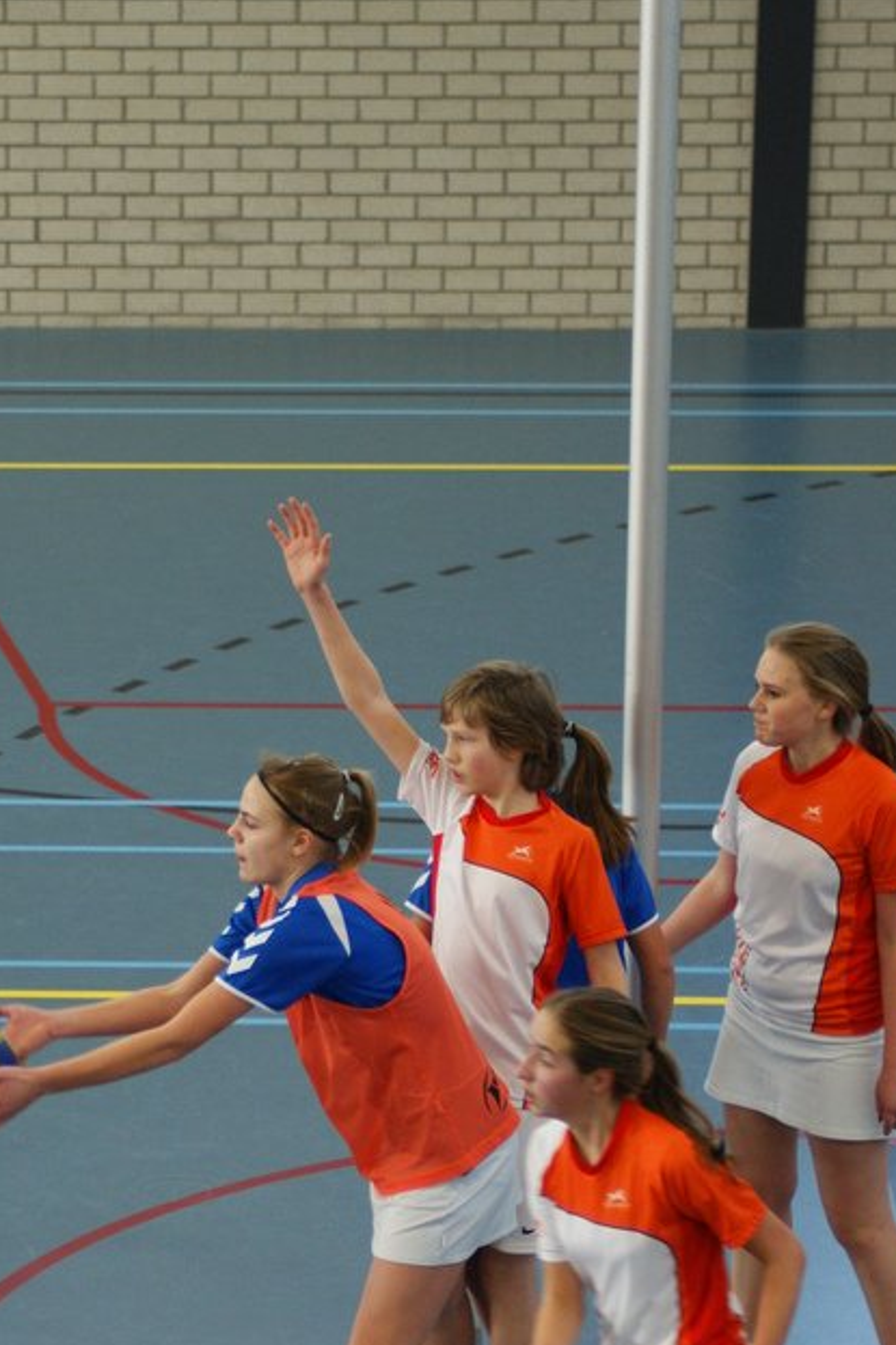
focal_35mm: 159
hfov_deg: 8.6
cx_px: 131
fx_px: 5937
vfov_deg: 12.9
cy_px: 997
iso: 400
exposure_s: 1/160
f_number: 2.8
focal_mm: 55
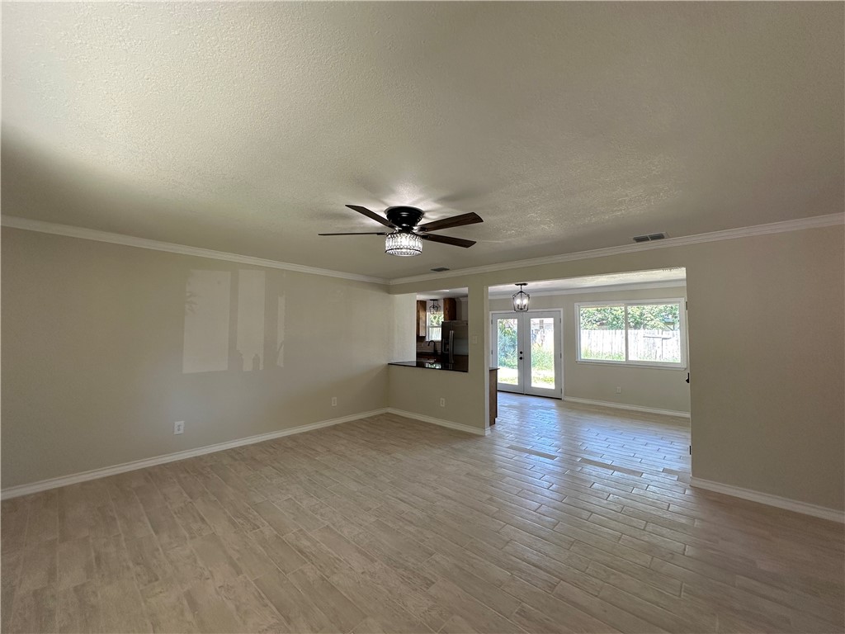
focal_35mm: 14
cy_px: 317
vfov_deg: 85.7
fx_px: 342
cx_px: 422
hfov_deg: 102.1
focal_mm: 2.22
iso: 100
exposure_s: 1/120
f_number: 2.2
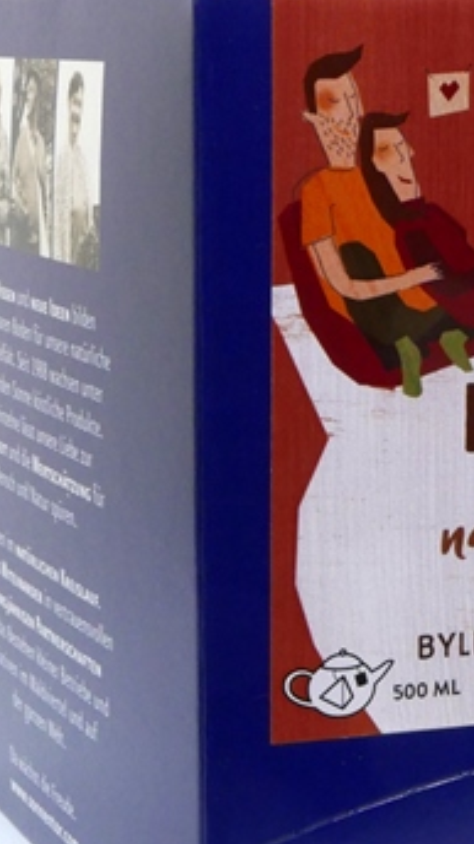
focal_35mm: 122
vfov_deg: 17.4
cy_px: 177
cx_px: 483
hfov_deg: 9.8
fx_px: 2731
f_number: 16
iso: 800
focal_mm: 22.7
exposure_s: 1/50
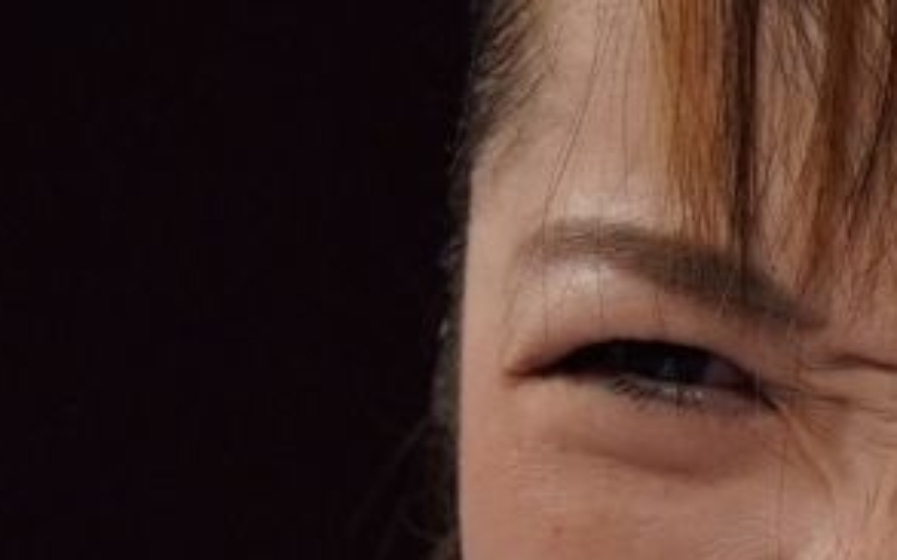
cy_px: 661
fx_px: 91729
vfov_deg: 0.3
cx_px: 334
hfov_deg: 0.6
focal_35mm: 3753
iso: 500
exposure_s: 1/500
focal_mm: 400
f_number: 2.8
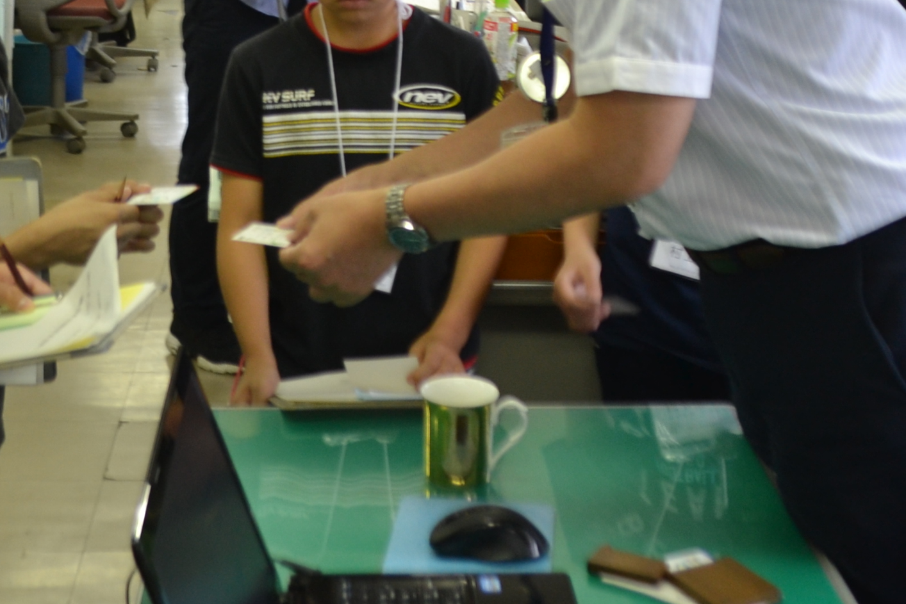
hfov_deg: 30.5
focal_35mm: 66
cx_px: 411
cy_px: -74
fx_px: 1661
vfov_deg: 19.7
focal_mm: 18
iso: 400
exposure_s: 1/60
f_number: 4
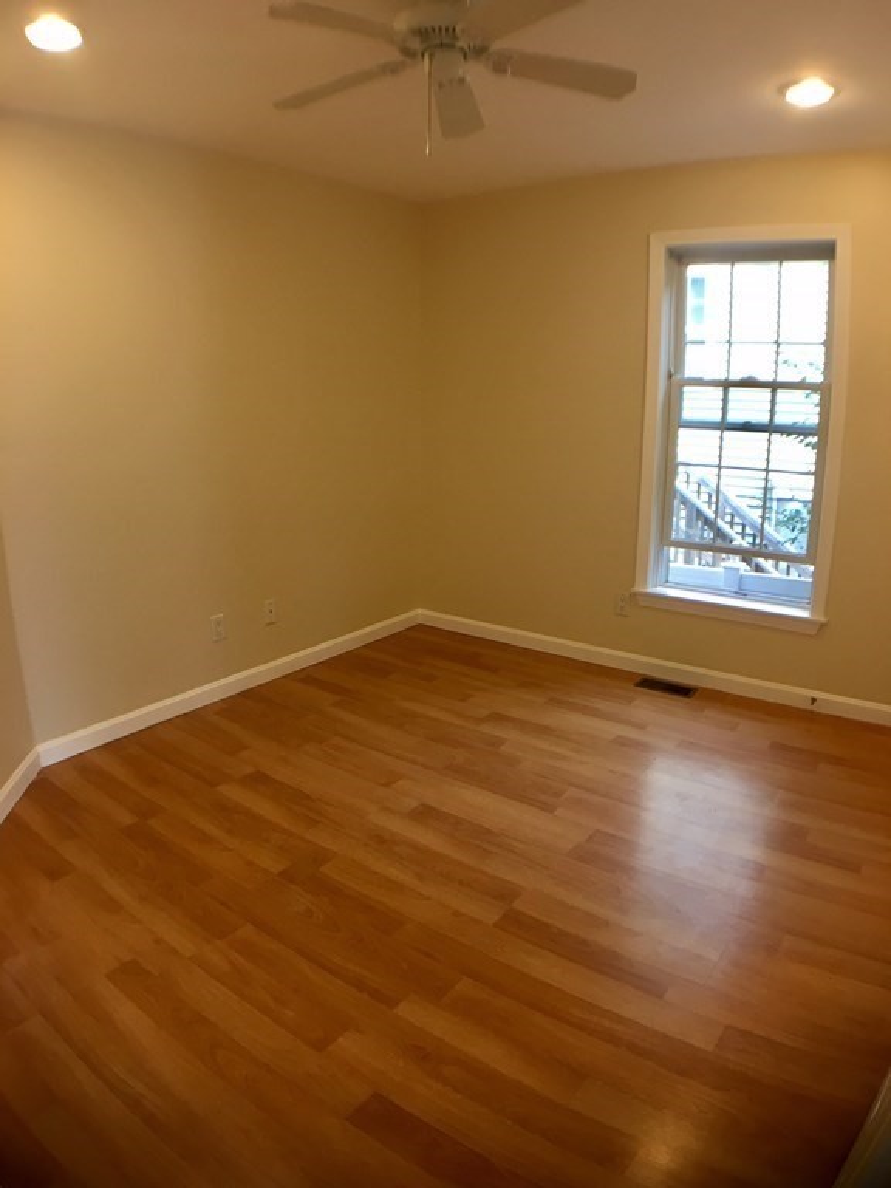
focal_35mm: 29
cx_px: 446
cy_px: 594
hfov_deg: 48.2
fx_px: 995
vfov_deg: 61.7
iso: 50
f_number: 2.2
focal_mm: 4.15
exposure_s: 1/30
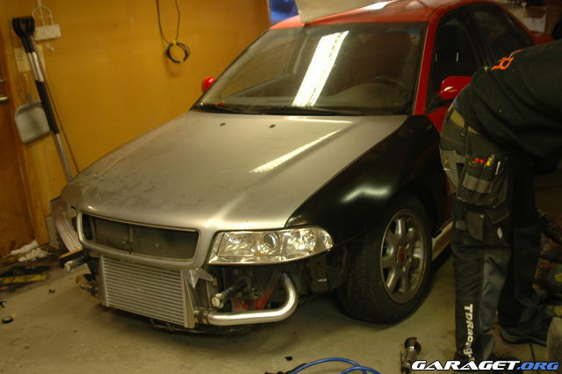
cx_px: 281
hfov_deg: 46.4
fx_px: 655
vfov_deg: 31.9
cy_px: 187
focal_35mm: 42
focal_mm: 28
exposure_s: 1/10
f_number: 3.5
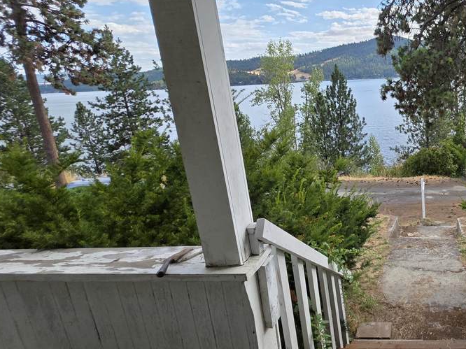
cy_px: 181
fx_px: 336
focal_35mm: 25
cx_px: 395
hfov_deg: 61.5
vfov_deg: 54.8
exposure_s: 1/796
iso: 40
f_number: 1.9
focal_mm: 2.2
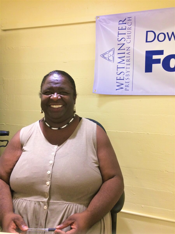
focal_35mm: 29
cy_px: 117
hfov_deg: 48.2
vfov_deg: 61.7
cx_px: 88
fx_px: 195
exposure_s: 1/30
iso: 125
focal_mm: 4.15
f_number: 2.2
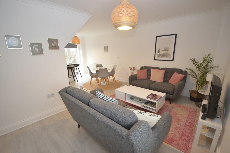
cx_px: 115
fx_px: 96
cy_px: 76
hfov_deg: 100.4
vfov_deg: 77.2
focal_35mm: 15
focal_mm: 10
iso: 720
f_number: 4
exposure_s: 1/60
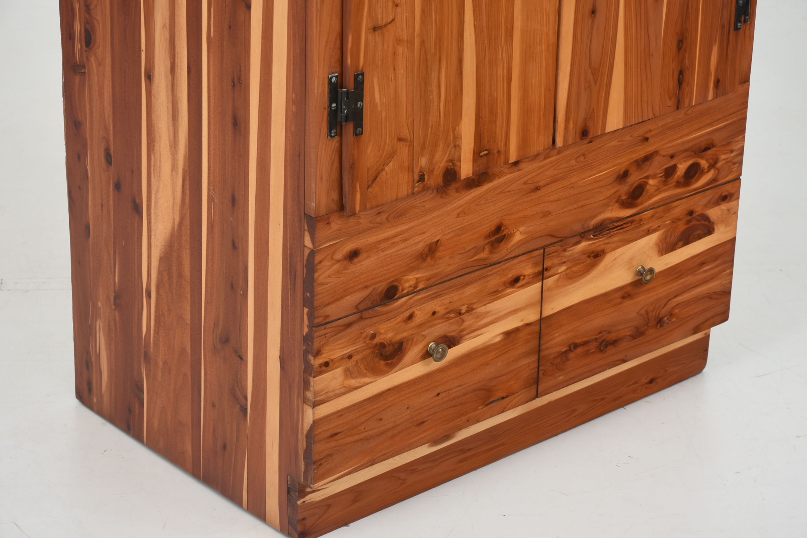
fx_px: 2241
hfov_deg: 20.4
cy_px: 271
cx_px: 406
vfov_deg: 13.7
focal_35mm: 100
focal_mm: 66
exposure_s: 1/160
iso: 200
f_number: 9
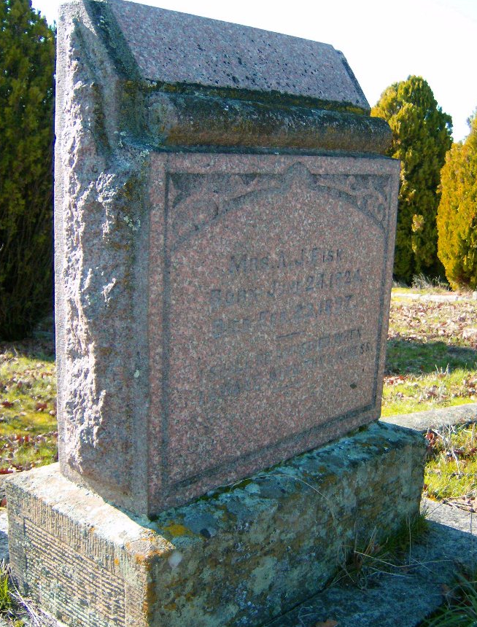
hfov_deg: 35.4
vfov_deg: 45.6
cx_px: 249
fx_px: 747
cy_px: 304
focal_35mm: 41
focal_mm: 6
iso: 100
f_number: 2.8
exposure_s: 1/425
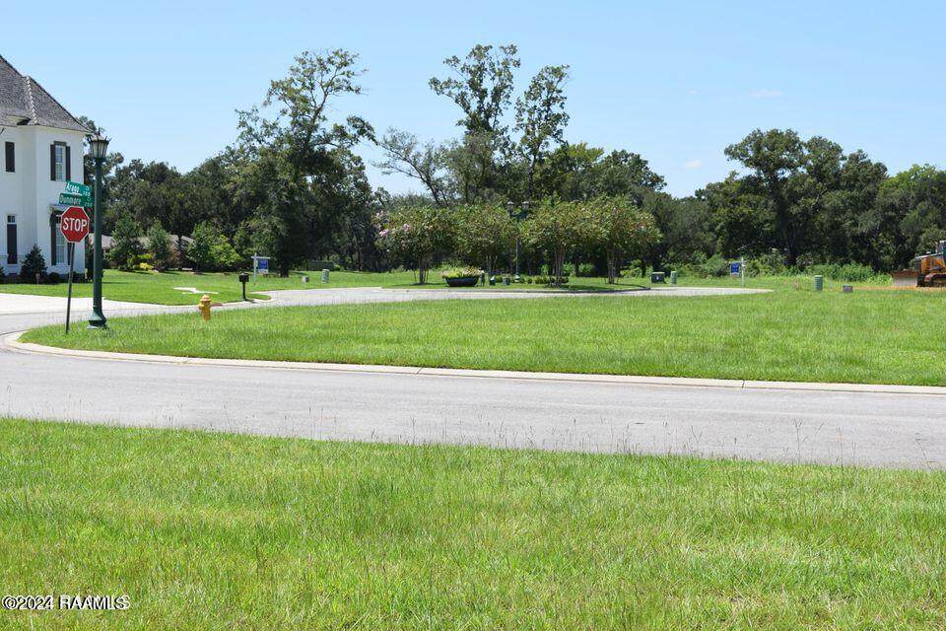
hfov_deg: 41.1
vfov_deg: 28.1
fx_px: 1261
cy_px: 316
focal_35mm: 48
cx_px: 473
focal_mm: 32
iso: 200
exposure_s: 1/400
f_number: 10
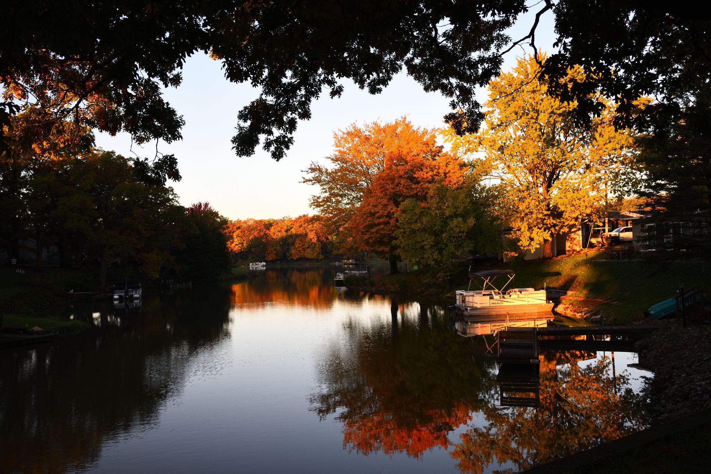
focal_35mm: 31
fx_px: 612
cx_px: 356
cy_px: 237
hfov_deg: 60.3
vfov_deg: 42.4
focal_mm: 31
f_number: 5
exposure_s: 1/250
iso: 400
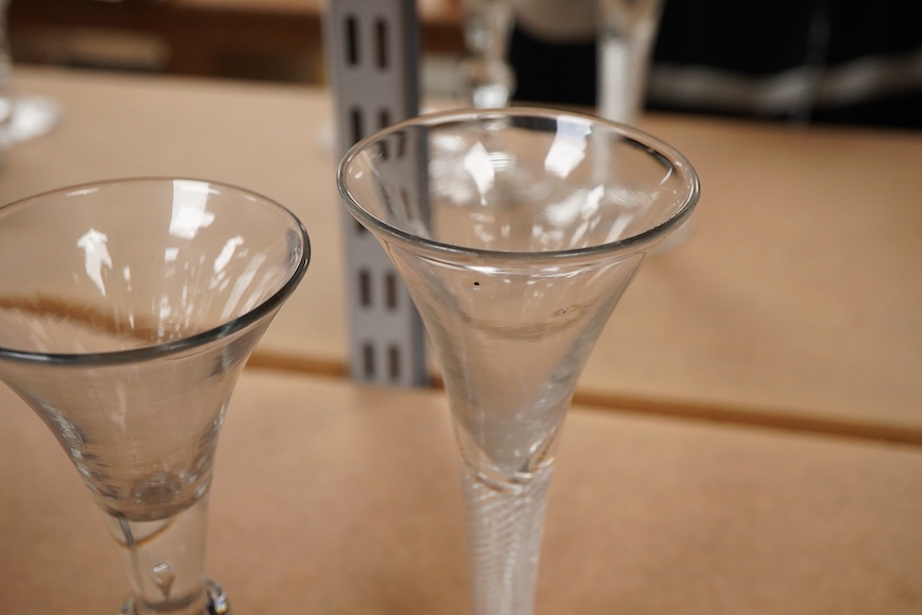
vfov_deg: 29.9
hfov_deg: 43.6
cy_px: 308
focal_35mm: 45
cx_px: 461
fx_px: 1152
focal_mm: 30
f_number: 8
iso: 1250
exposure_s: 1/125
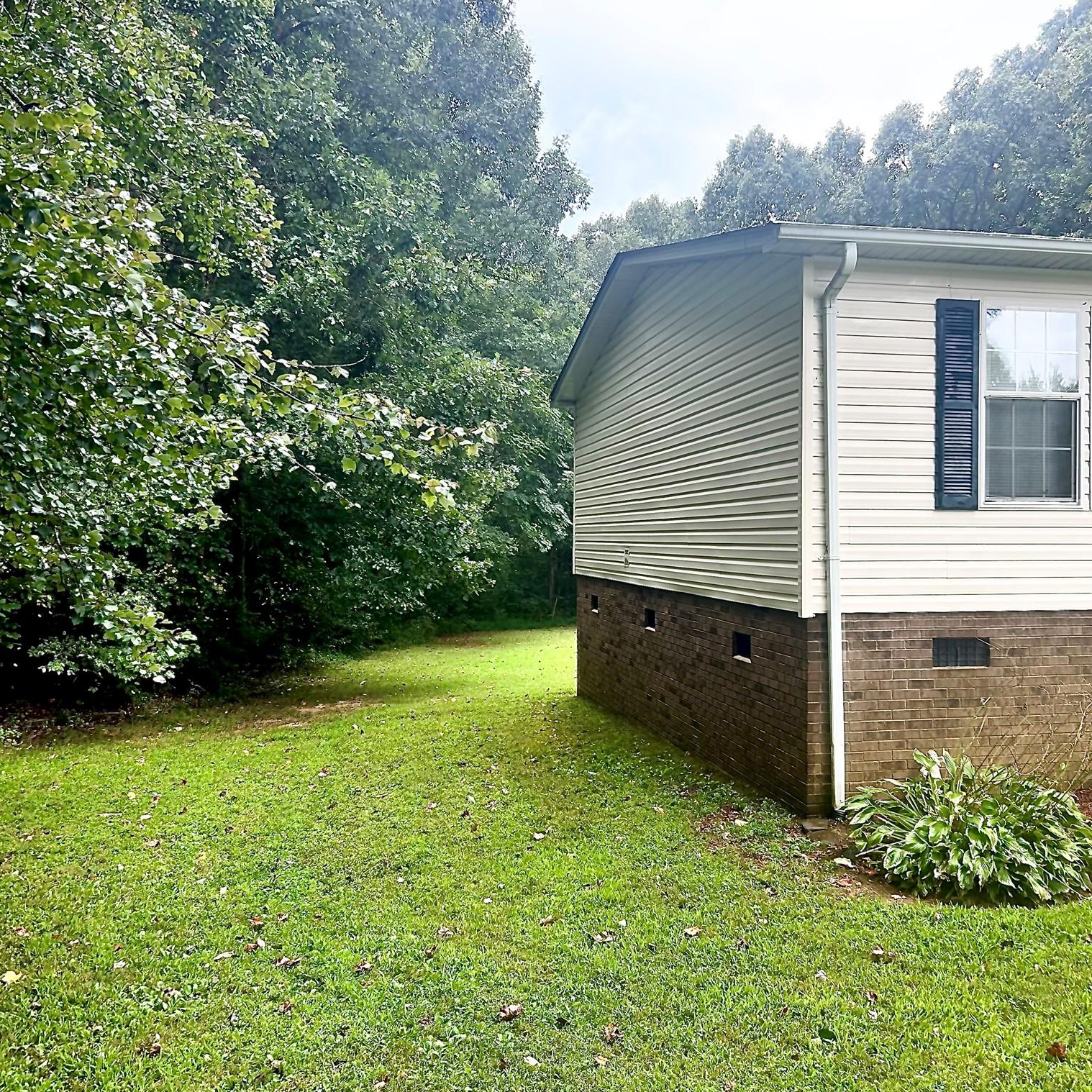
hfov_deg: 52.4
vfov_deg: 52.5
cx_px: 614
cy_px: 542
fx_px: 1106
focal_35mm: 31
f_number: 1.5
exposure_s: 1/238
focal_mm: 5.7
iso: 50
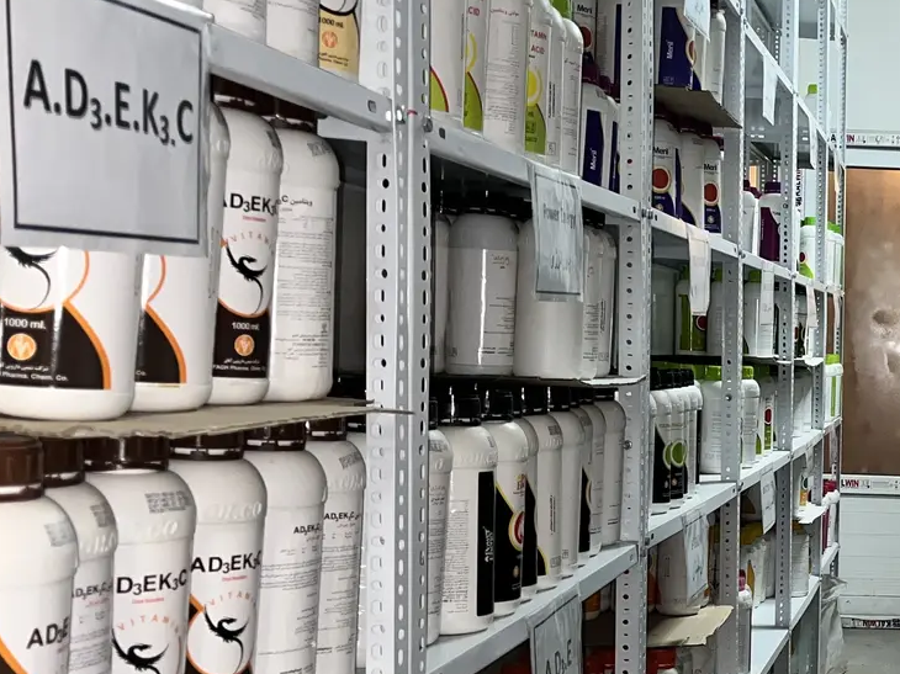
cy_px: 407
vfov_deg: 25.6
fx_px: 1481
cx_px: 978
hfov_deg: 30.4
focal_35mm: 57
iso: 64
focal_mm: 5.1
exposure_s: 1/17
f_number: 1.6
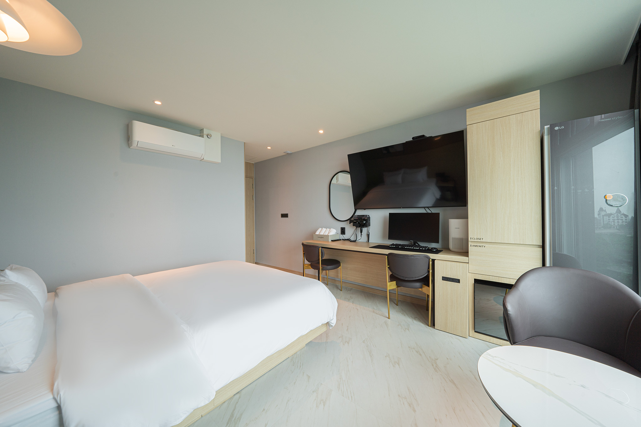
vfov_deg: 90.0
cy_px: 214
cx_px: 320
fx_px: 214
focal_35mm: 12
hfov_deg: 112.6
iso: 160
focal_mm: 12
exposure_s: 1/8
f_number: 10
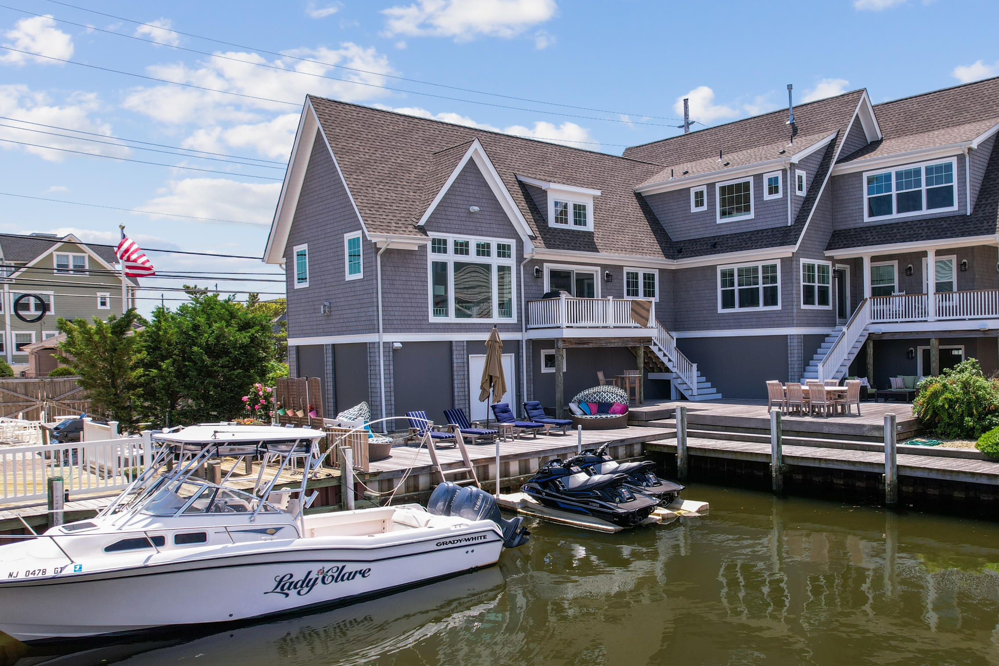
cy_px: 370
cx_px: 630
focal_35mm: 29
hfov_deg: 62.7
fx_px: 804
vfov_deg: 44.9
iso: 100
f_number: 2.8
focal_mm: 8.38
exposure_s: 1/90
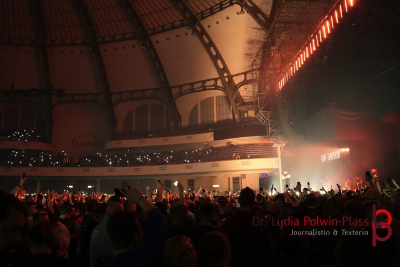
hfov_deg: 67.4
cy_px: 134
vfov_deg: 47.9
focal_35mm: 27
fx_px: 300
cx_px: 200
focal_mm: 18
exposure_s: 1/160
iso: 5000
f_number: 3.5
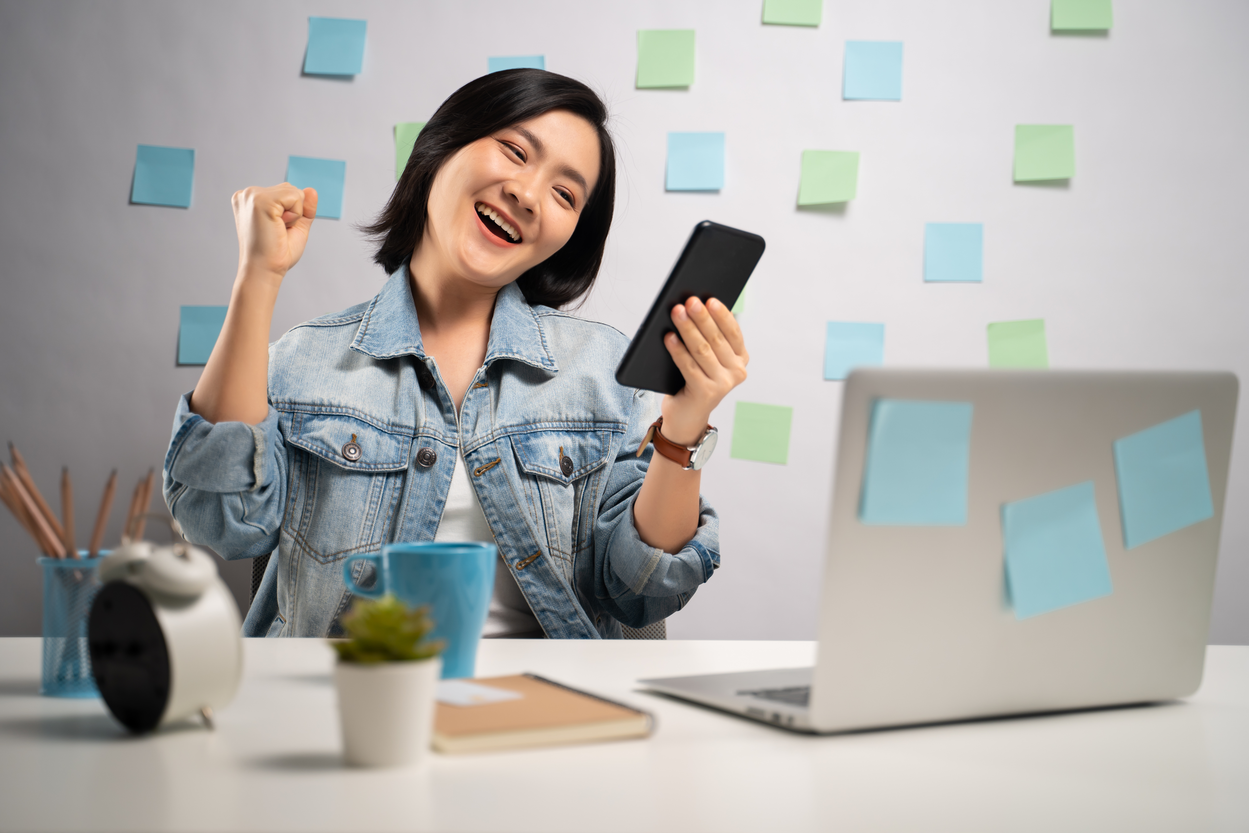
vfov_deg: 26.5
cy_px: 416
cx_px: 624
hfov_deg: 38.9
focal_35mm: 51
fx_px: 1769
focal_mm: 51
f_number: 2.8
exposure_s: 1/60
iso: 200
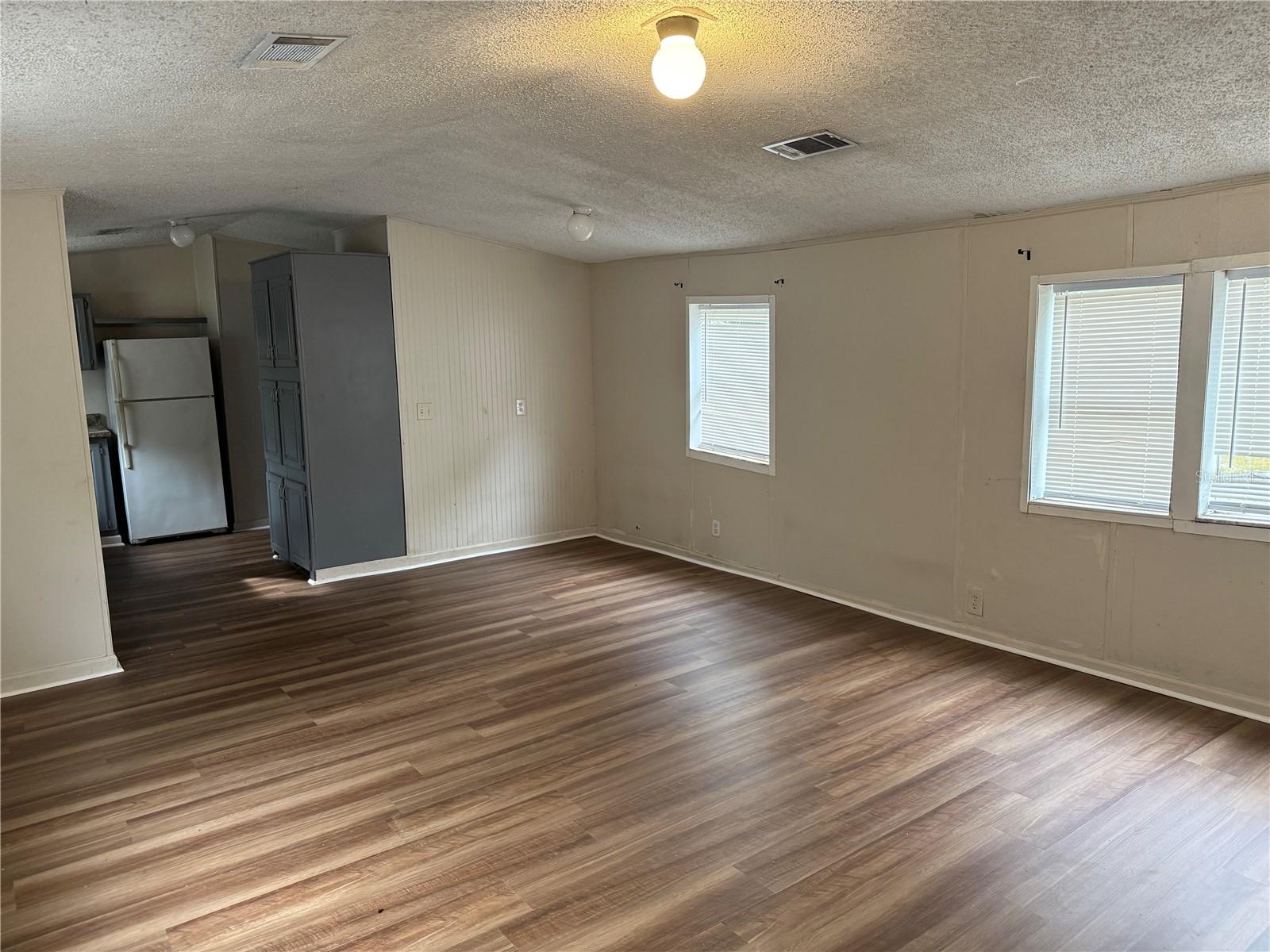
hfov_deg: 71.6
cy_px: 476
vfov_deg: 56.8
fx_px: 881
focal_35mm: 24
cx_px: 635
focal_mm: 6.76
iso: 320
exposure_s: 1/120
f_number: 1.78
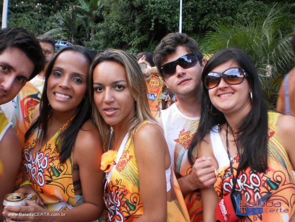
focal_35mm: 36
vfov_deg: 39.7
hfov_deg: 51.4
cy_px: 111
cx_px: 148
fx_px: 307
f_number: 3.1
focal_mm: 6.3
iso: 100
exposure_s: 1/30
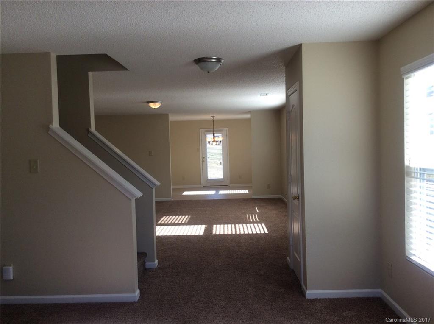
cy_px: 162
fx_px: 400
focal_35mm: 32
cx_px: 217
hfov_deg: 56.9
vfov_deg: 44.0
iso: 32
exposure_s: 1/132
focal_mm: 3.3
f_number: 2.4
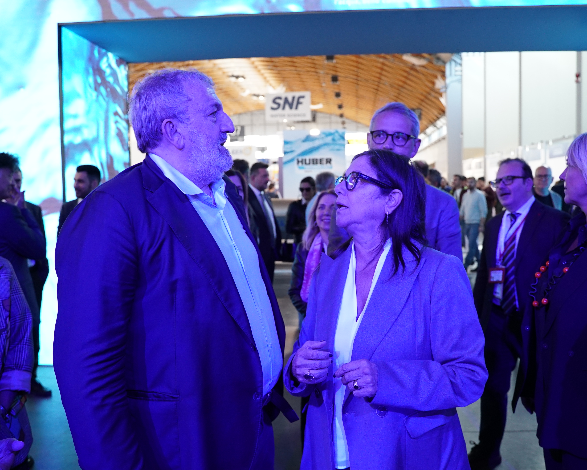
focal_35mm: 33
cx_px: 315
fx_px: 573
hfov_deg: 54.2
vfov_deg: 44.5
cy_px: 234
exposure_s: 1/200
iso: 2000
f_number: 4.5
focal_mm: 28
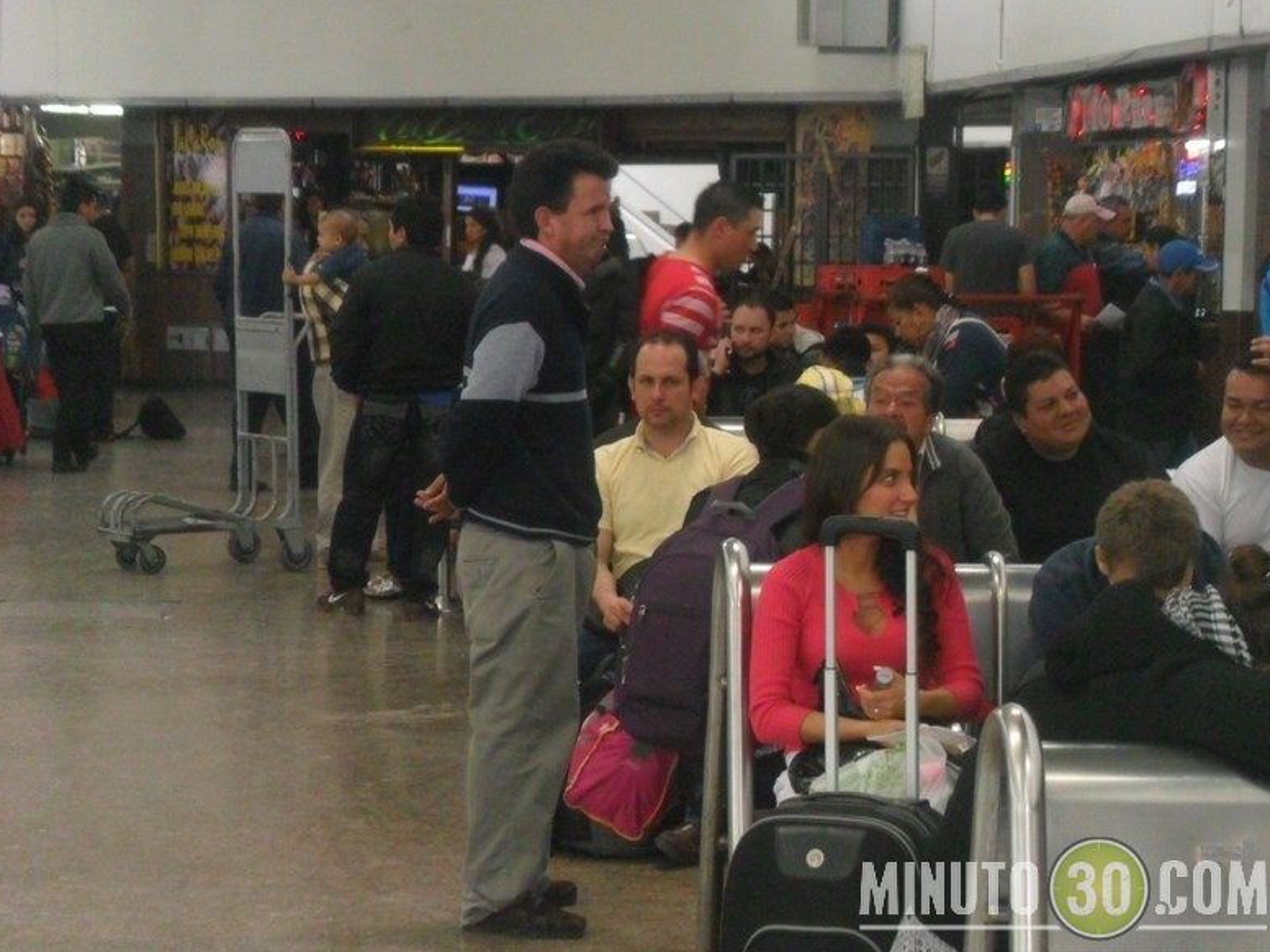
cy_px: 496
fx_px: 4439
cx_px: 694
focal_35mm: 121
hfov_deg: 16.3
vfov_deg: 12.2
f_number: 5
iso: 400
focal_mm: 19.6
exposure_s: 1/60
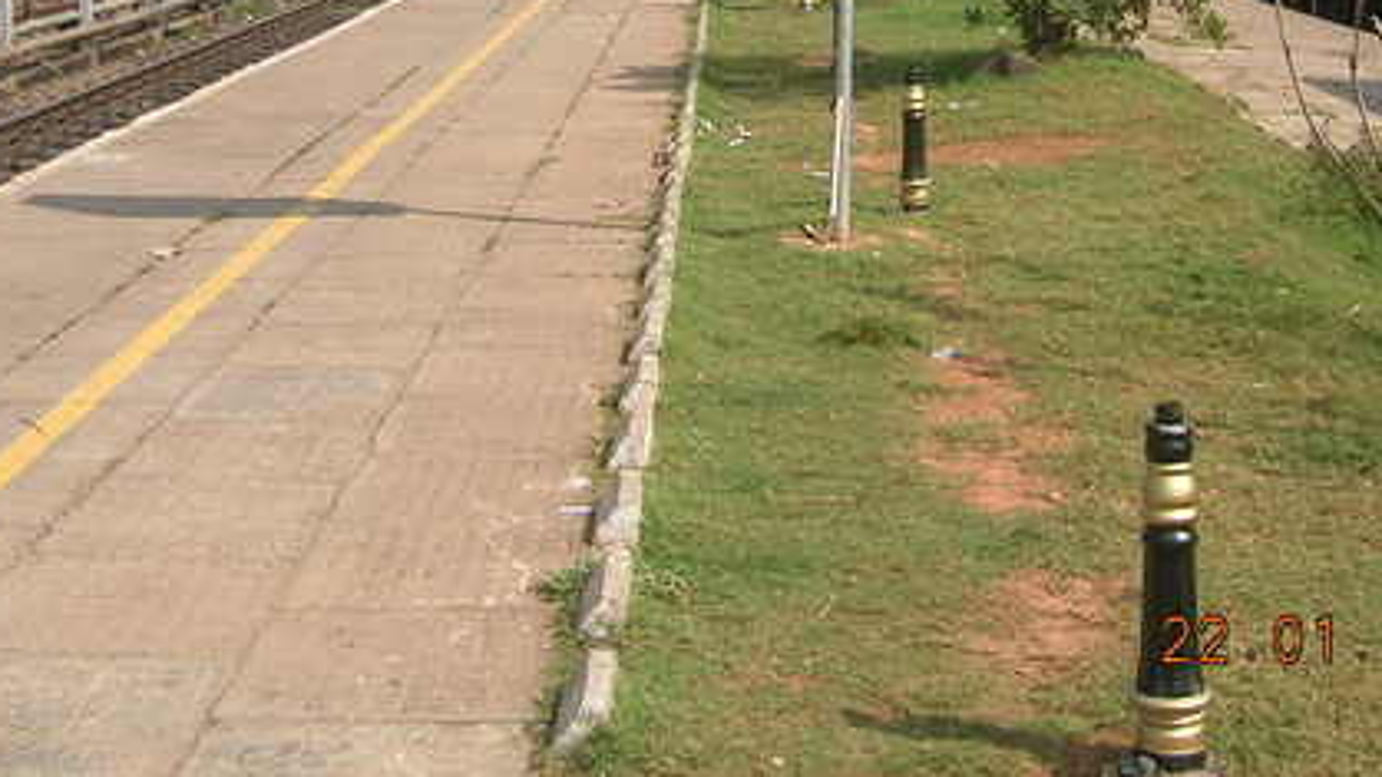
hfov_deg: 34.7
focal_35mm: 60
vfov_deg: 19.5
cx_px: 856
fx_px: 2198
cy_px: 13
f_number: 4.8
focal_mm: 5.5
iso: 50
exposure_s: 1/343
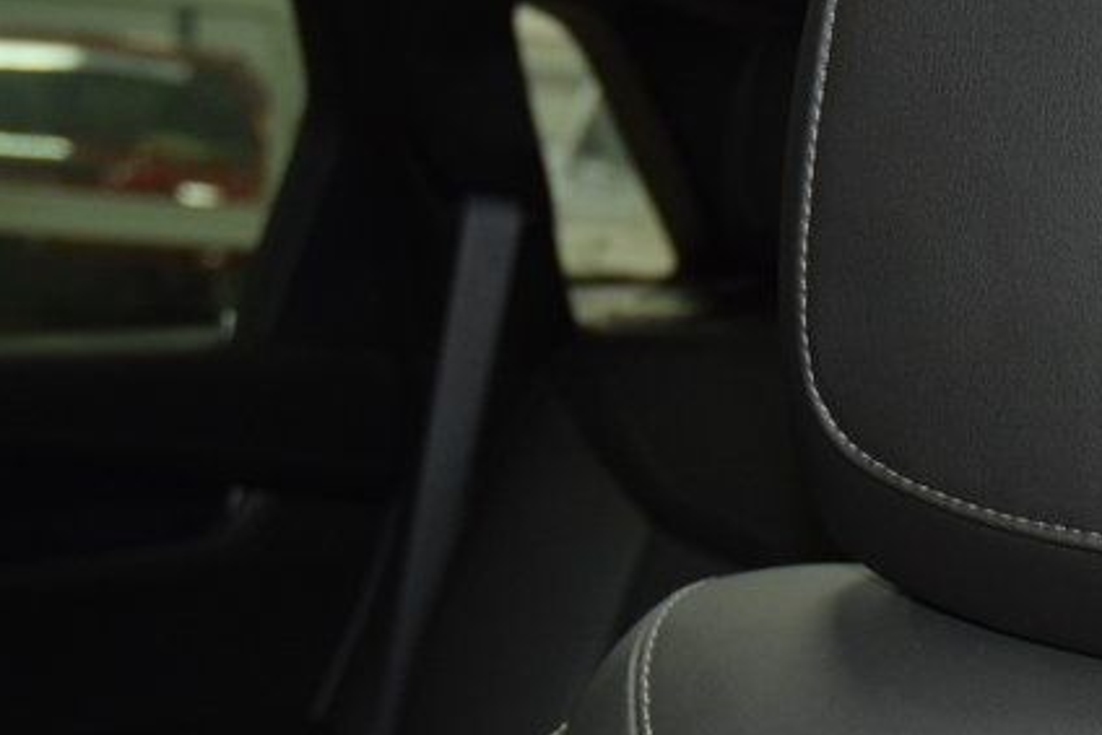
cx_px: 1196
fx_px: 2664
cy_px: 627
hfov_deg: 22.2
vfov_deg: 15.6
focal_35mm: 87
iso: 1800
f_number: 3.8
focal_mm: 24
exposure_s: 1/40
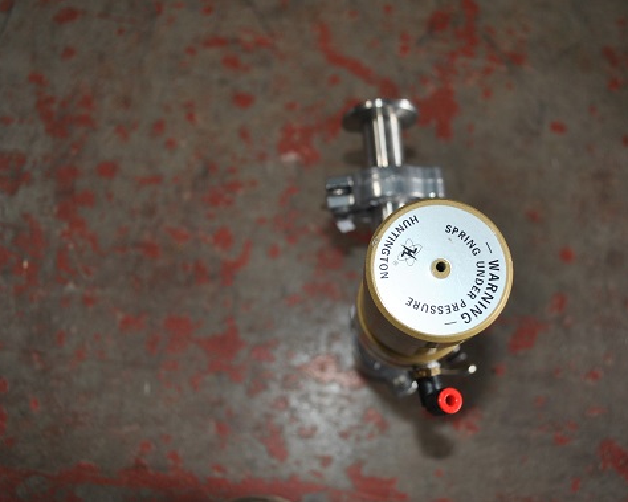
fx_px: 706
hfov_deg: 47.7
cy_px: 247
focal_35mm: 38
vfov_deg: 39.1
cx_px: 372
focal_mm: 22
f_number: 4
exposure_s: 1/60
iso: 140
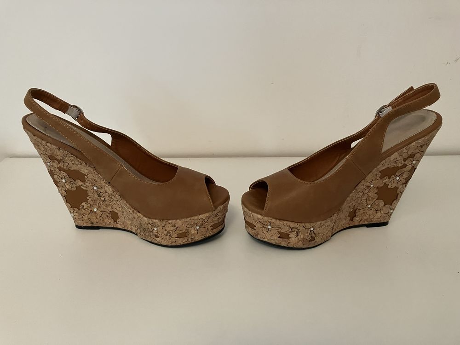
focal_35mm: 28
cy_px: 172
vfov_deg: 49.7
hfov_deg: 63.4
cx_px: 230
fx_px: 372
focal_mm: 3.99
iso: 250
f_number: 1.8
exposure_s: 1/33
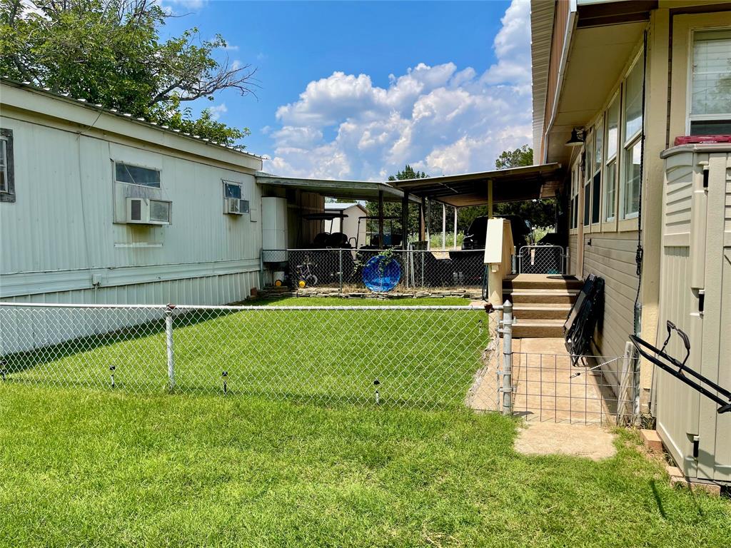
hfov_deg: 67.3
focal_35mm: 26
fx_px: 549
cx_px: 366
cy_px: 274
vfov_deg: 53.1
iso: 32
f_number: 1.6
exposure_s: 1/3788
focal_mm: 5.1
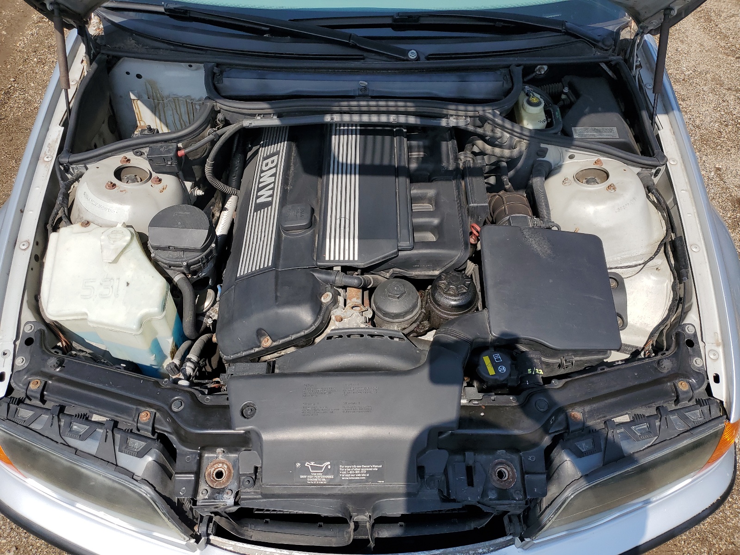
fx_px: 556
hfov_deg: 67.3
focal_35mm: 26
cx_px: 370
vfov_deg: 53.1
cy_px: 278
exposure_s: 1/3333
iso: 50
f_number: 1.5
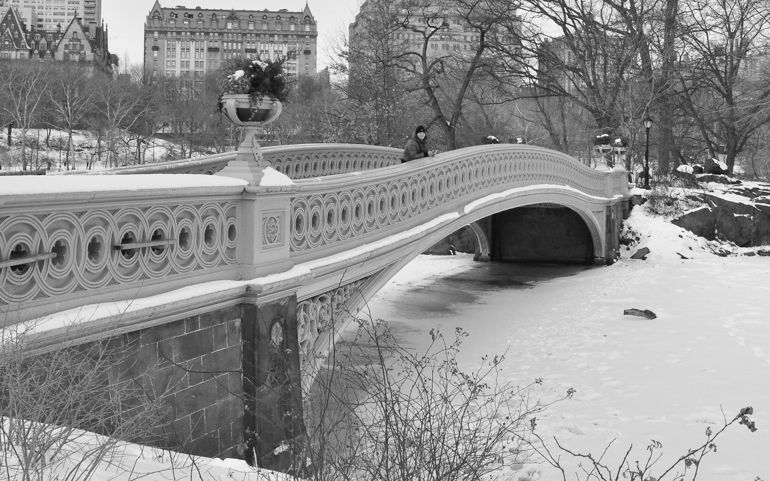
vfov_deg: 27.7
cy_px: 137
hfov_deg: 43.4
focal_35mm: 46
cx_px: 431
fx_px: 965
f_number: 11
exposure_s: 1/250
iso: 640
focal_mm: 18
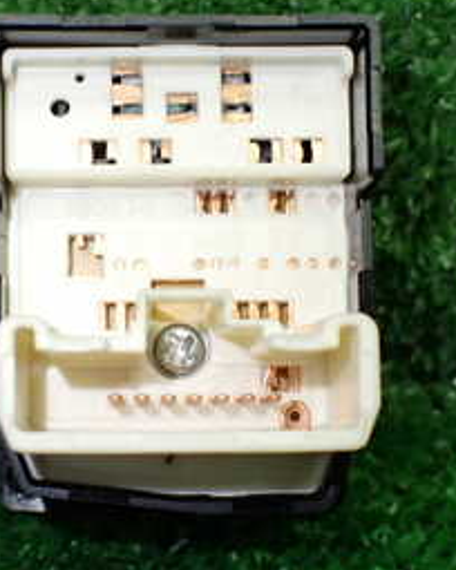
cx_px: 152
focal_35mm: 69
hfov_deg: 22.1
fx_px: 1164
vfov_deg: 27.5
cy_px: 308
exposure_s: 1/125
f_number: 2.3
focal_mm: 5.4
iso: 250
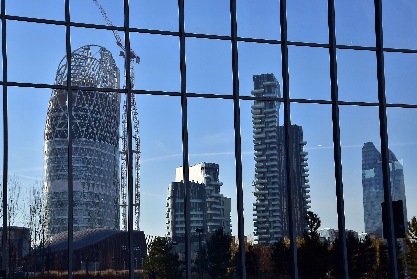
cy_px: 140
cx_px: 208
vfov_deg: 23.4
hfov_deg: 34.5
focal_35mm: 58
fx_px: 672
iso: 200
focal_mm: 58
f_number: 8
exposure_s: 1/160
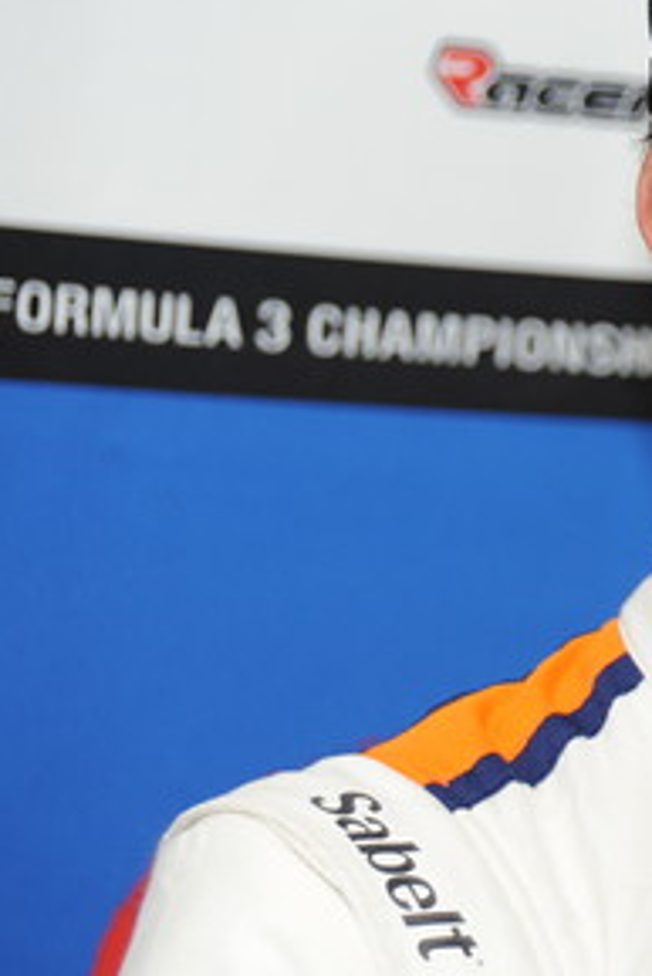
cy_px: 517
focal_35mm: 311
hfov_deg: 4.4
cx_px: 1024
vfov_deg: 6.6
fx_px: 8438
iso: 800
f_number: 5.6
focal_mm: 125
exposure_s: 1/250
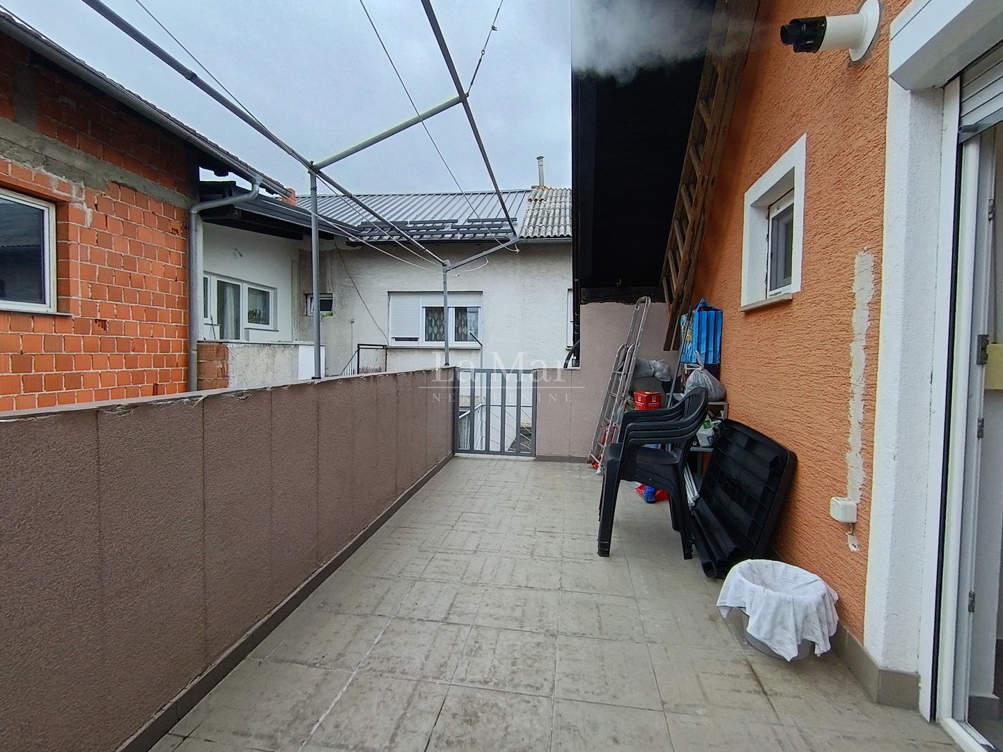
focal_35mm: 17
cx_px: 502
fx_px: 493
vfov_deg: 74.7
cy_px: 376
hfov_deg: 91.0
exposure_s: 1/100
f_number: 2.2
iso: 138
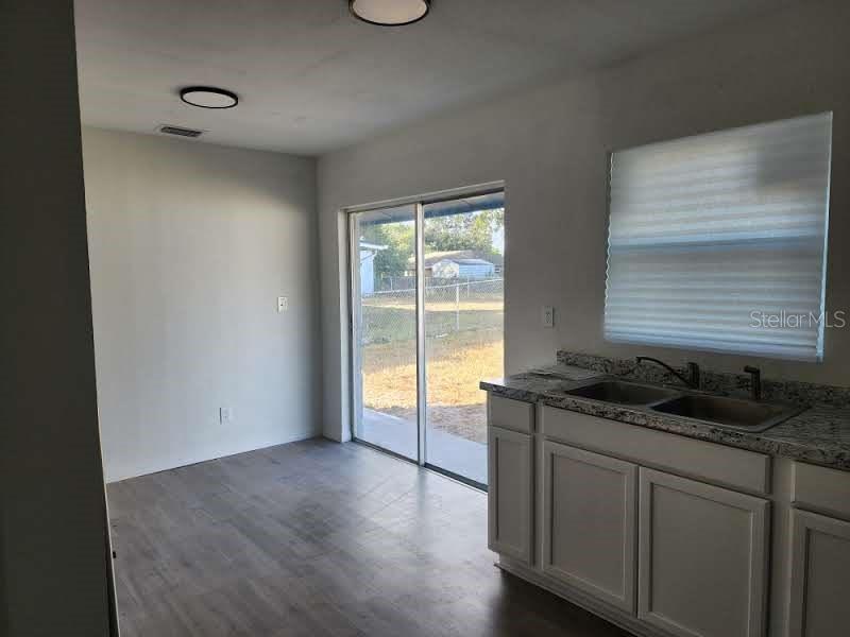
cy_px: 318
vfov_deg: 58.9
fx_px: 565
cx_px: 425
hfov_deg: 73.9
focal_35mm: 23
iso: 64
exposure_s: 1/180
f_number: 1.8
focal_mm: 6.4
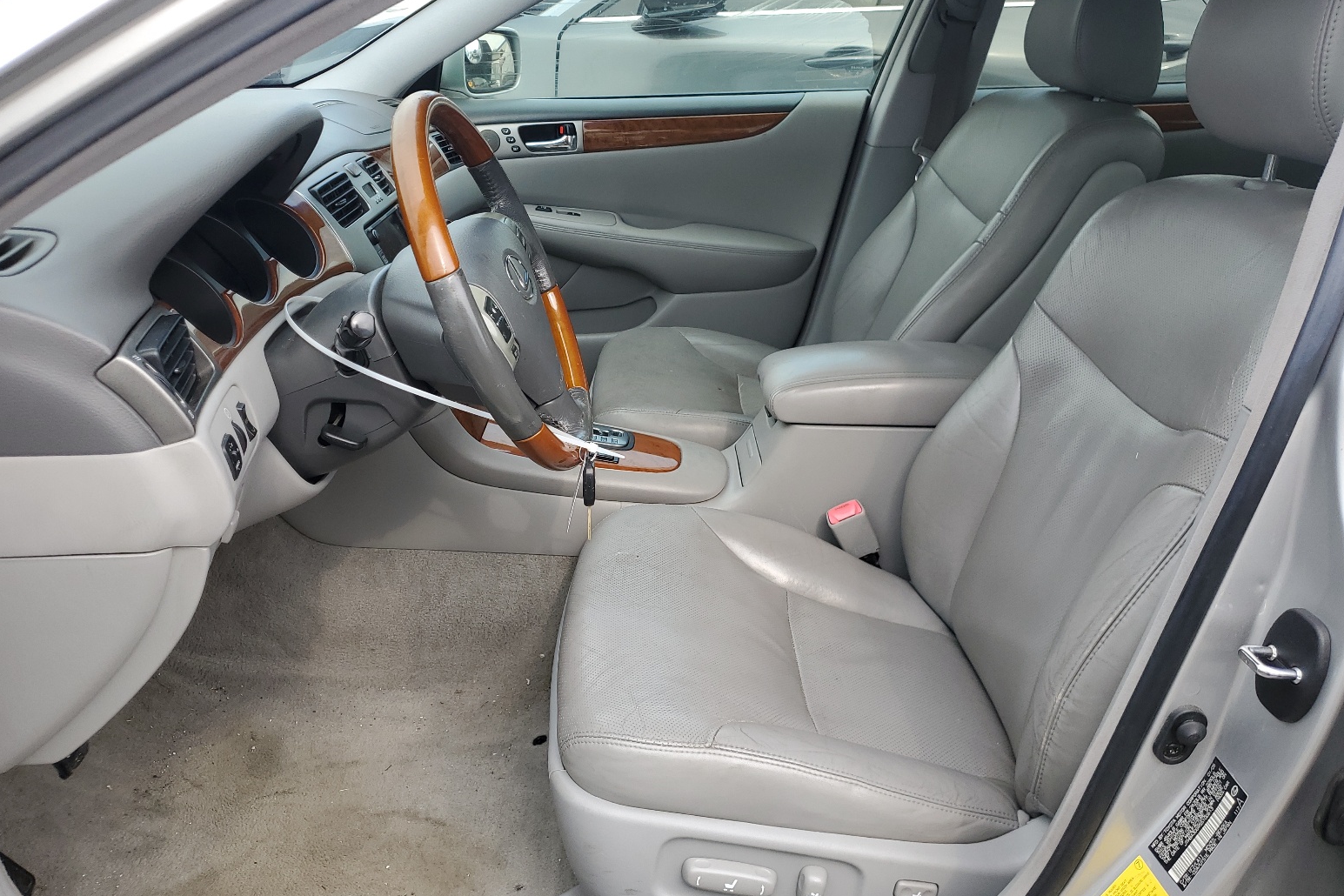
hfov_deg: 65.5
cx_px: 652
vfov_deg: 46.4
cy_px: 477
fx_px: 1045
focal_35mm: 28
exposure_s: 1/417
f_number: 1.5
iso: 50
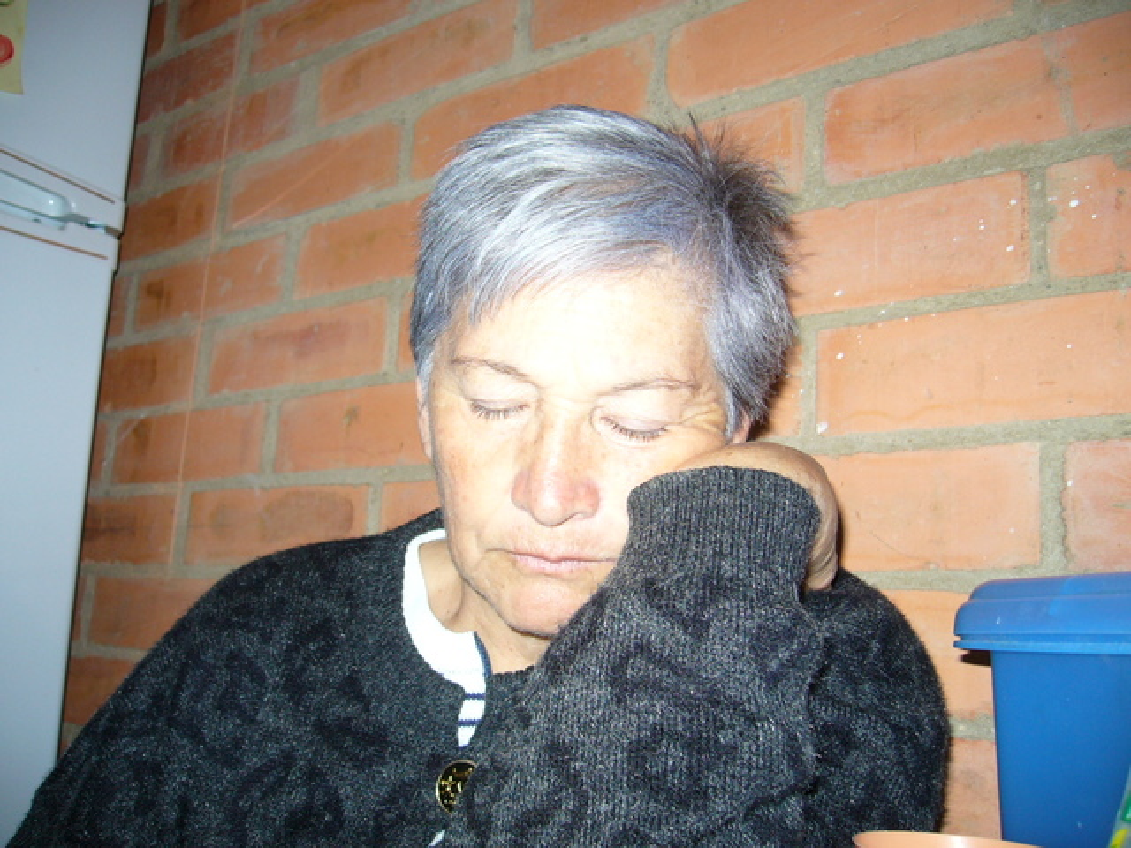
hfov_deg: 52.6
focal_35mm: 35
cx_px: 566
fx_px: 1144
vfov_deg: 40.7
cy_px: 424
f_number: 2.8
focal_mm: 5.8
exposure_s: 1/60
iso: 100
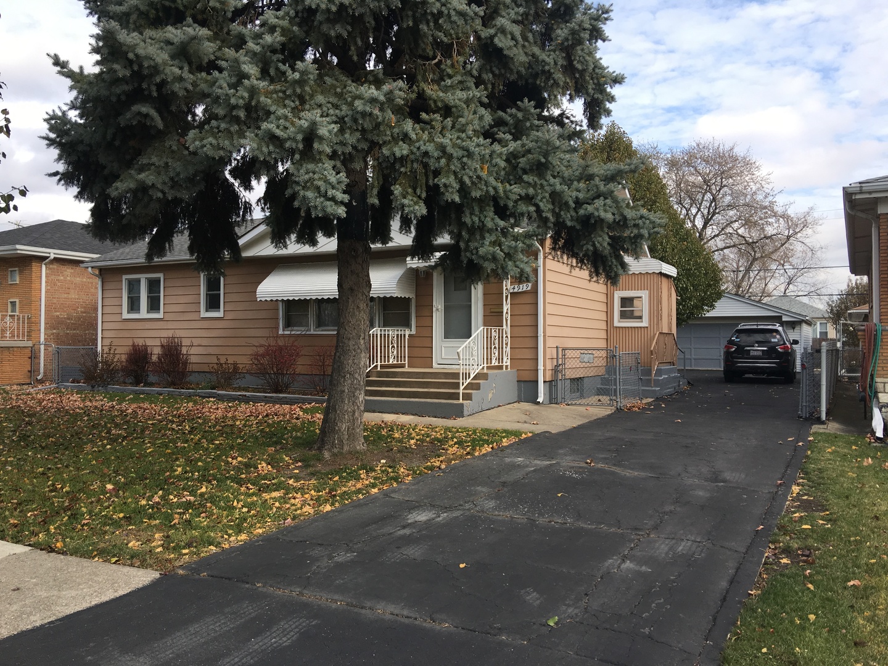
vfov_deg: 48.2
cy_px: 333
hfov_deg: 61.7
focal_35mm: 29
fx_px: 744
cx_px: 444
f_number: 2.2
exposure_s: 1/668
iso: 25
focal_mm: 4.15
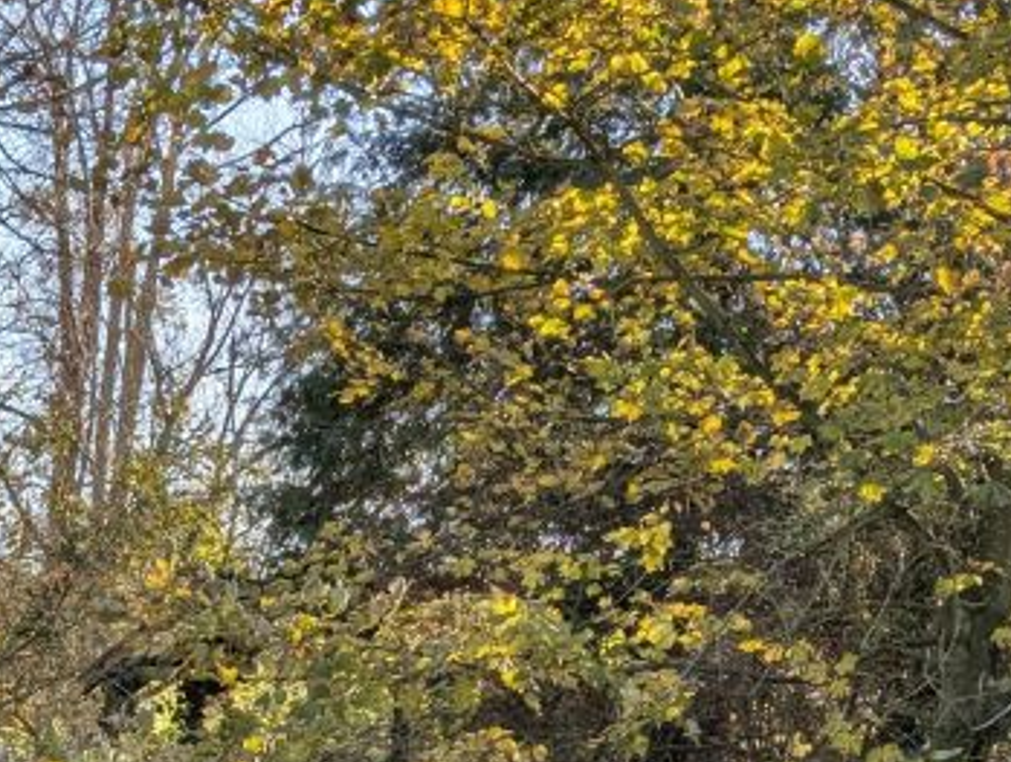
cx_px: -226
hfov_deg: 20.6
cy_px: 1307
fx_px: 2575
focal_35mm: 88
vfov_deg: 15.0
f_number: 1.68
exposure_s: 1/418
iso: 21
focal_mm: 6.9
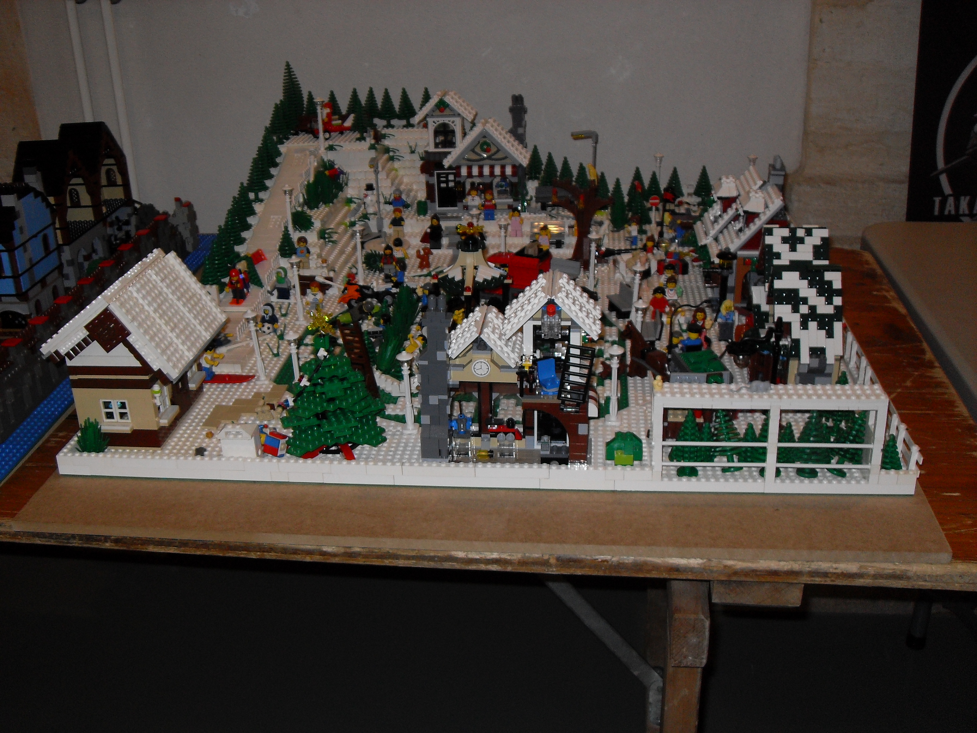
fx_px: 1044
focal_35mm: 37
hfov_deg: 50.1
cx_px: 488
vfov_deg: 38.7
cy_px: 366
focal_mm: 6.3
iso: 100
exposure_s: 1/45
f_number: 2.8
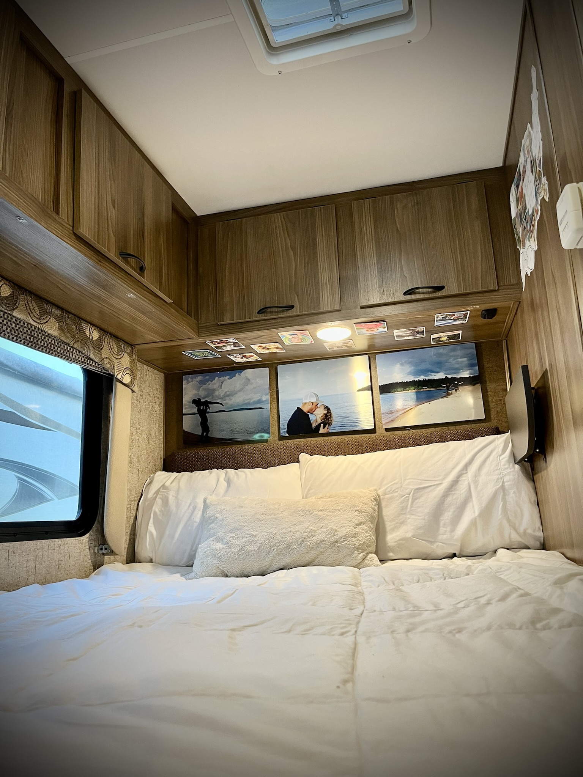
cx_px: 292
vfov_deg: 67.3
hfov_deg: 53.1
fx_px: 584
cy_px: 388
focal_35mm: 26
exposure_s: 1/60
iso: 160
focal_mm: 5.1
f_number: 1.6
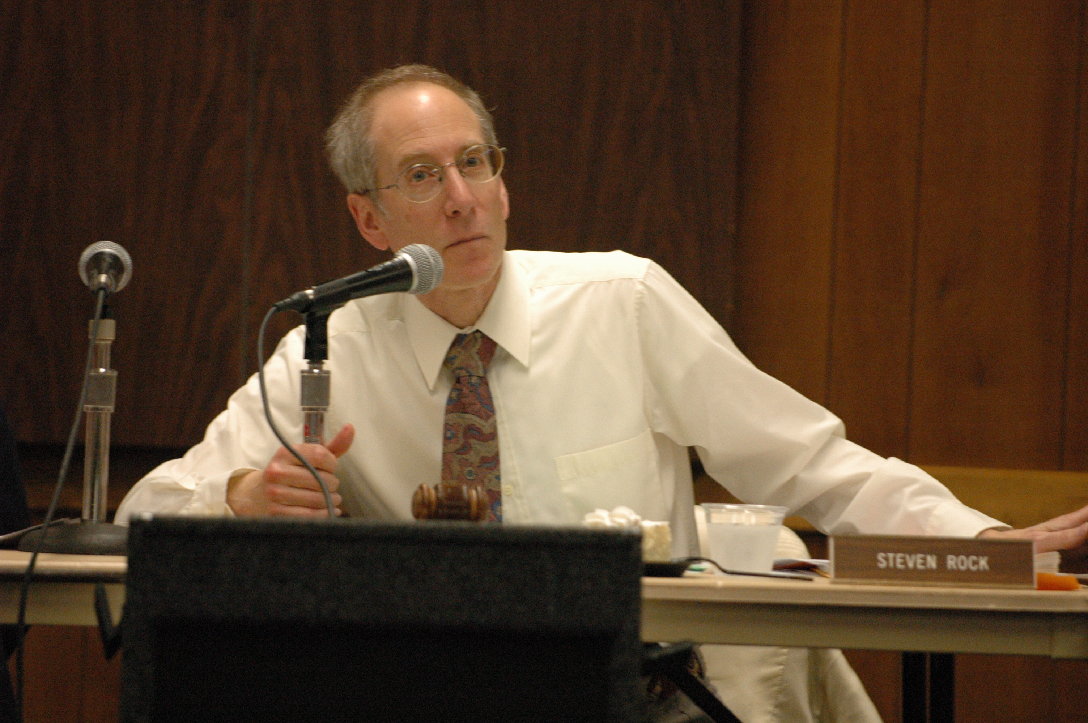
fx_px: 9059
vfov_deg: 4.6
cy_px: 362
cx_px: 544
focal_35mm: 300
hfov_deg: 6.9
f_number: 2.8
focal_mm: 200
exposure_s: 1/80
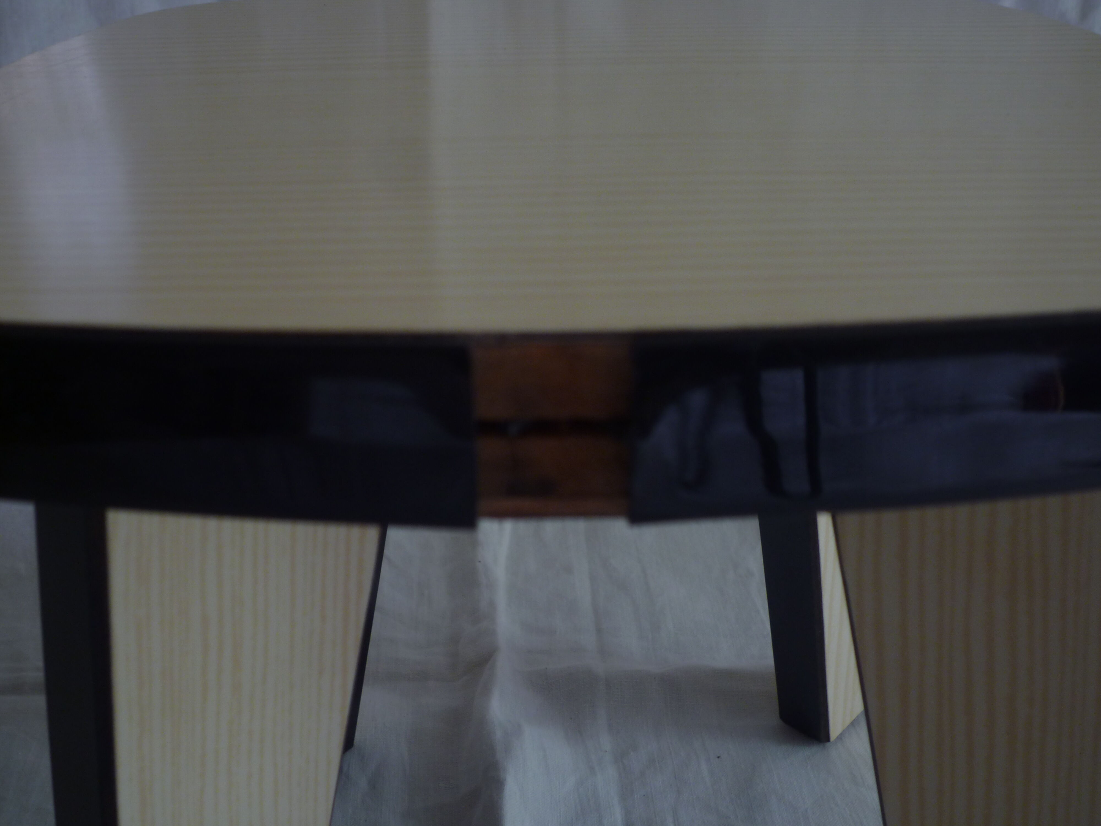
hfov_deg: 44.8
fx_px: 1336
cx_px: 550
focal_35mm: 42
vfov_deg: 34.3
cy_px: 413
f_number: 4.1
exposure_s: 1/8
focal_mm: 7.3
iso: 80
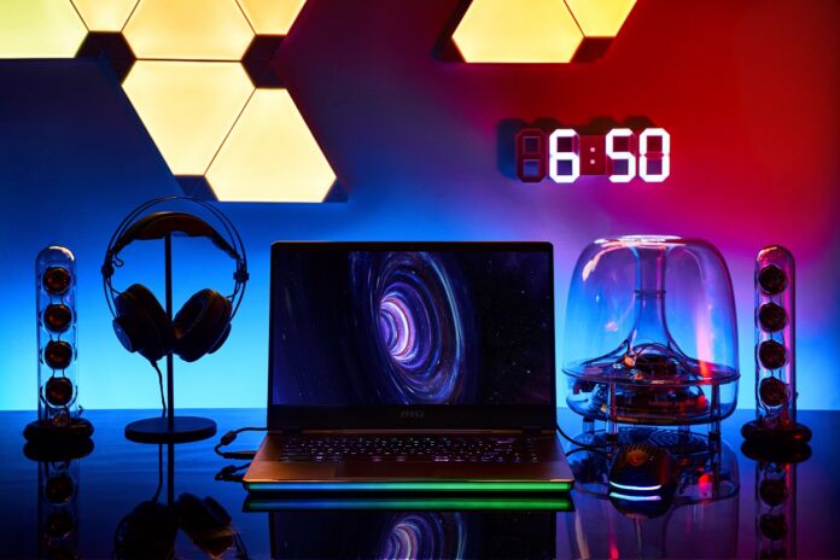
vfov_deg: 23.0
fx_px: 1377
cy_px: 280
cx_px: 420
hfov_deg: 33.9
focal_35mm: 59
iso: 400
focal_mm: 59
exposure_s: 1/25
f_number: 8
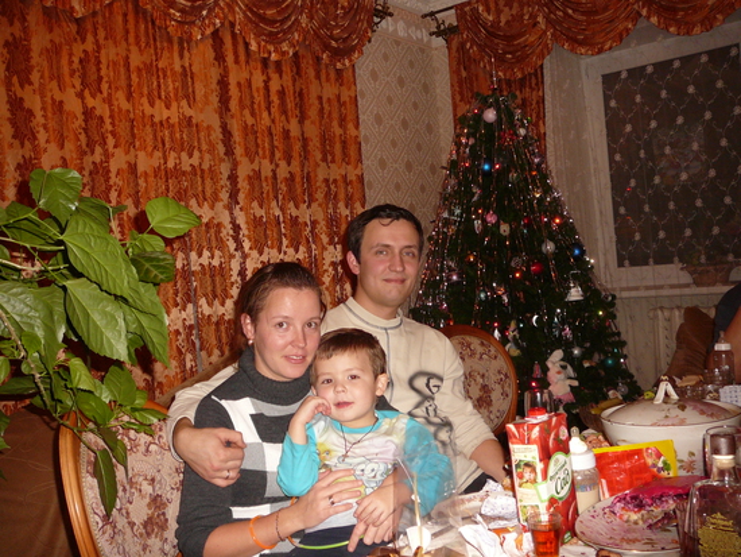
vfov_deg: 40.7
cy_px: 278
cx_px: 370
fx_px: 750
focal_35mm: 35
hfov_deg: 52.6
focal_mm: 5.2
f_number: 2.8
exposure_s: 1/30
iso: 160
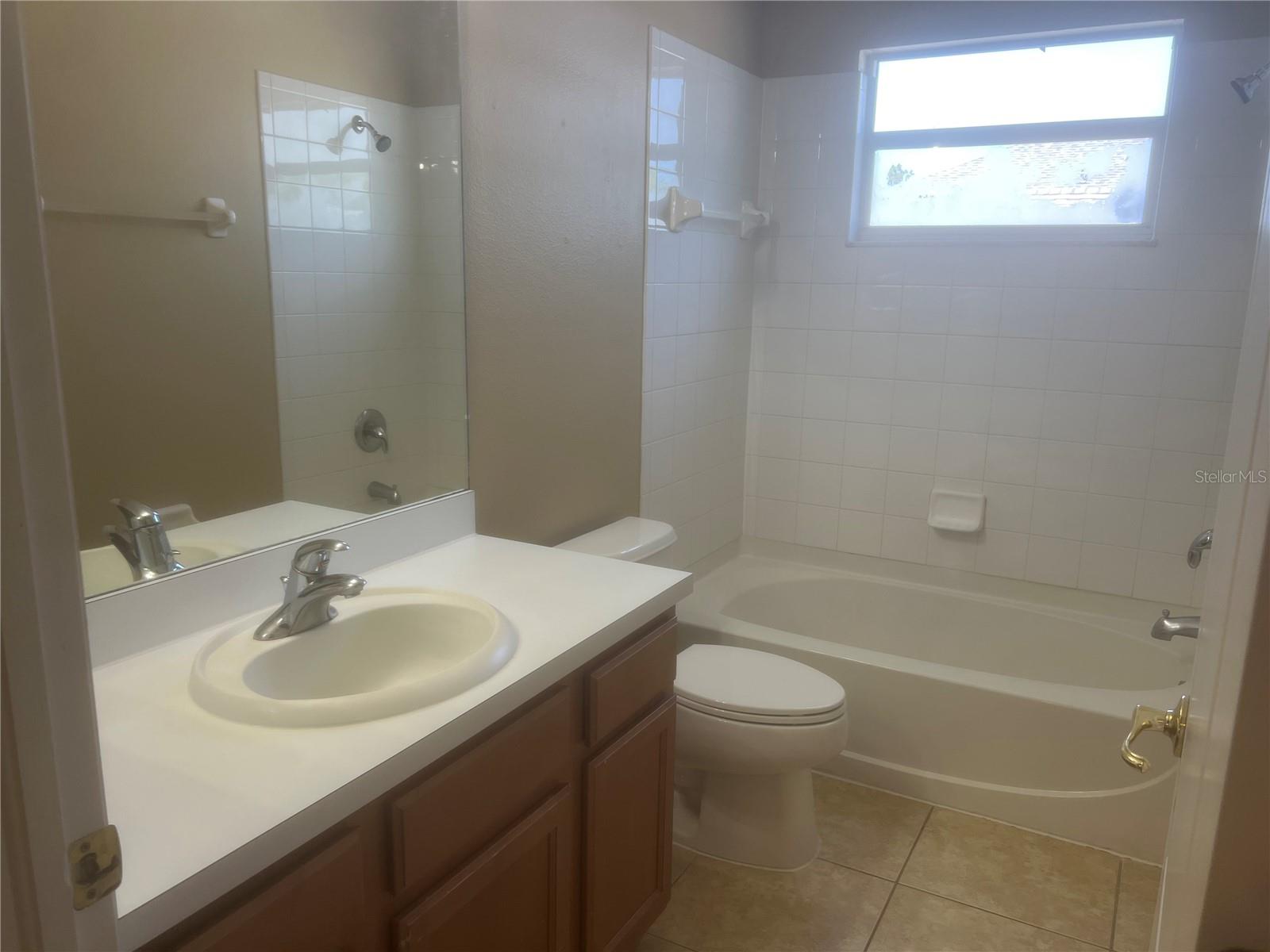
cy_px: 476
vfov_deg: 53.1
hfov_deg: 67.3
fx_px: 954
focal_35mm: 26
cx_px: 635
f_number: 1.5
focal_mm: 5.7
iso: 50
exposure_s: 1/120
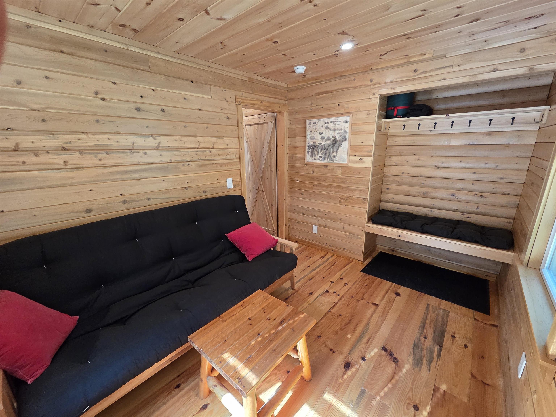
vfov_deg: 89.9
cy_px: 208
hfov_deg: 106.2
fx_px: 209
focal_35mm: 13
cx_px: 278
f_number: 2.2
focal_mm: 2.2
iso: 320
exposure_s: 1/120
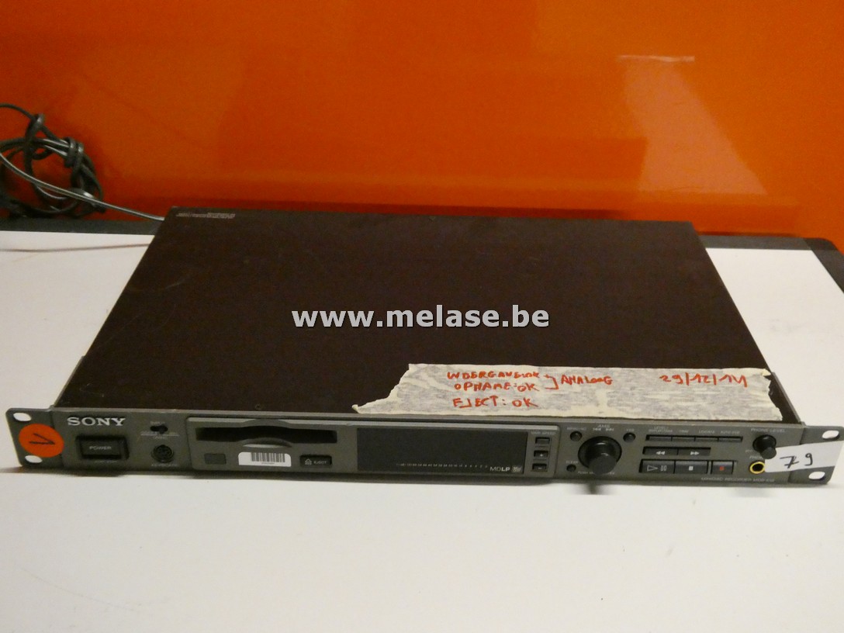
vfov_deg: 40.7
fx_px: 853
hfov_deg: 52.6
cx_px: 422
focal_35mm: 35
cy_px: 316
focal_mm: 6.3
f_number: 3.7
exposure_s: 1/30
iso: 1600
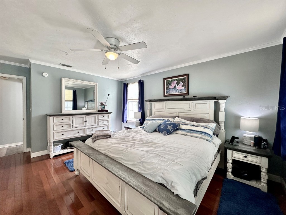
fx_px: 116
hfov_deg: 102.1
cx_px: 143
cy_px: 108
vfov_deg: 85.7
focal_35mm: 14
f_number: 2.2
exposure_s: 1/100
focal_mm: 2.22
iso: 80
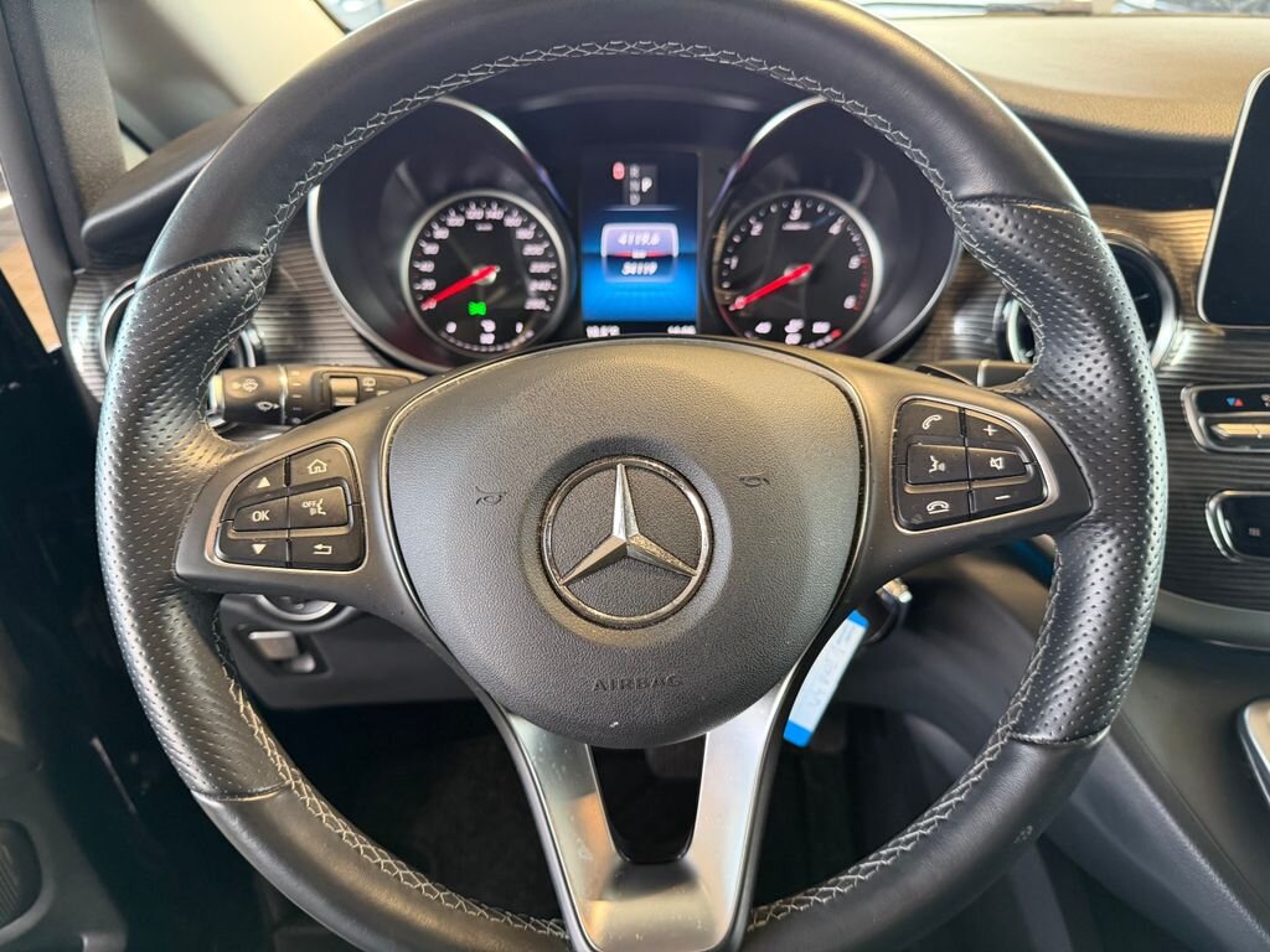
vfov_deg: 56.8
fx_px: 881
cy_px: 476
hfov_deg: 71.6
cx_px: 635
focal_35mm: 24
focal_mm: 6.76
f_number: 1.78
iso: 400
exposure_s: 1/60
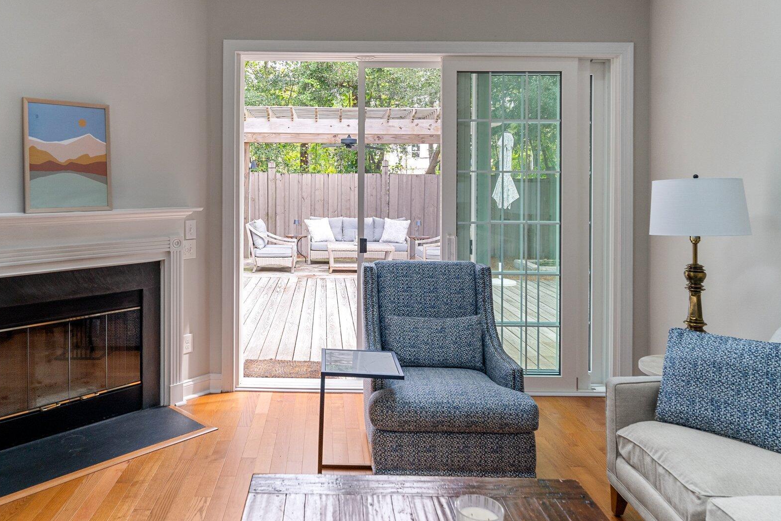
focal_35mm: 26
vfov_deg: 49.0
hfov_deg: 68.8
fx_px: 564
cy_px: 193
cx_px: 318
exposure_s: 1/100
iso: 250
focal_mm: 20
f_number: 4.5
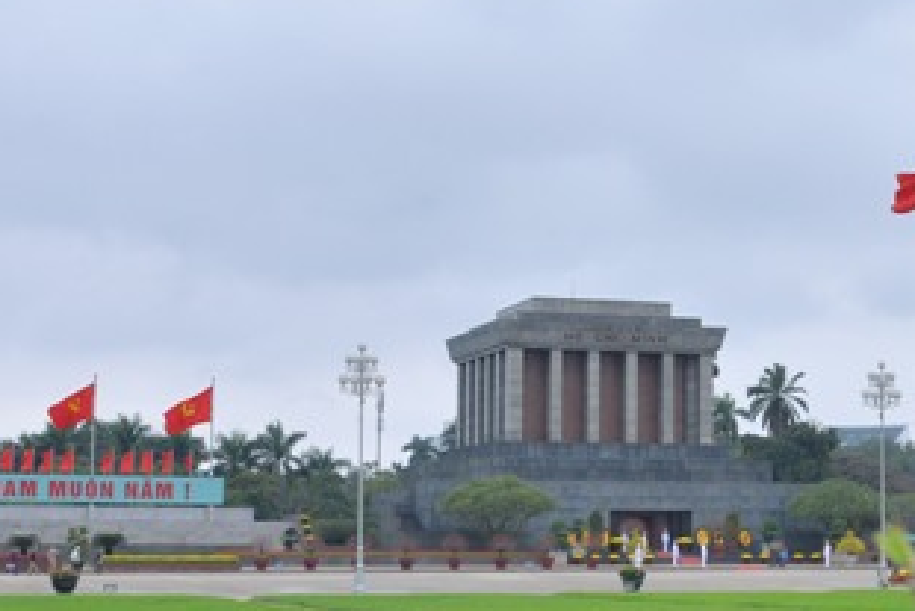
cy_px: 369
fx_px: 1475
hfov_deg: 34.5
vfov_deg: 23.4
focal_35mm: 58
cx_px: 488
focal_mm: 24
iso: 320
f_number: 11
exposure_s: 1/125
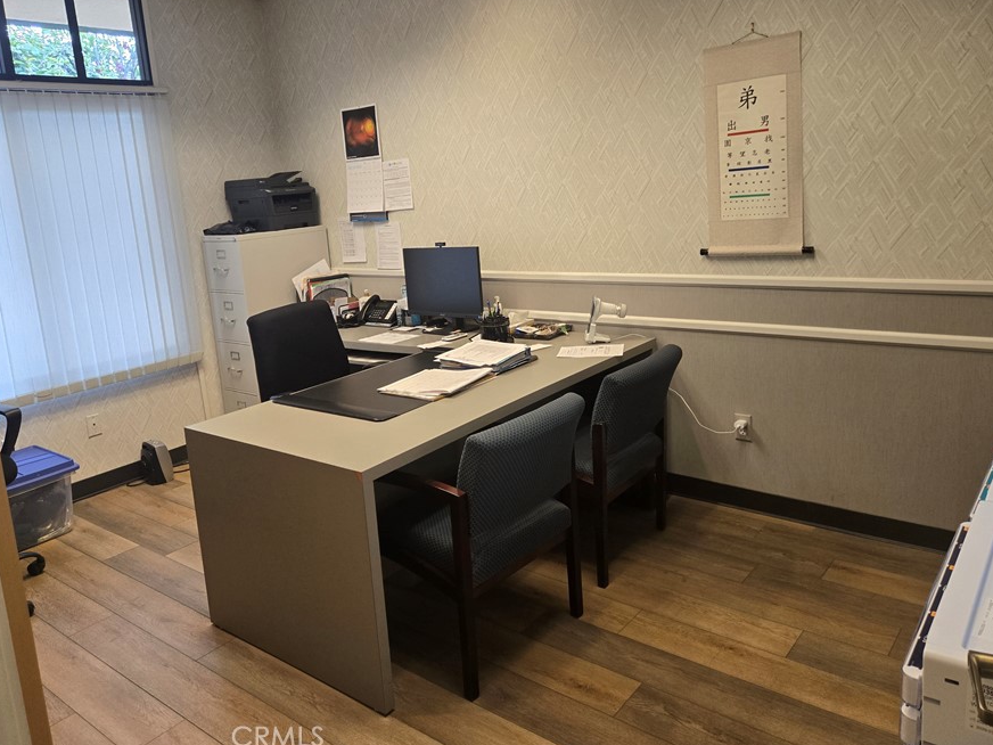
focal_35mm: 27
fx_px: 775
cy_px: 316
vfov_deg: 51.2
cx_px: 481
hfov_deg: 65.3
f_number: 1.8
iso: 160
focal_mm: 5.4
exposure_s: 1/120
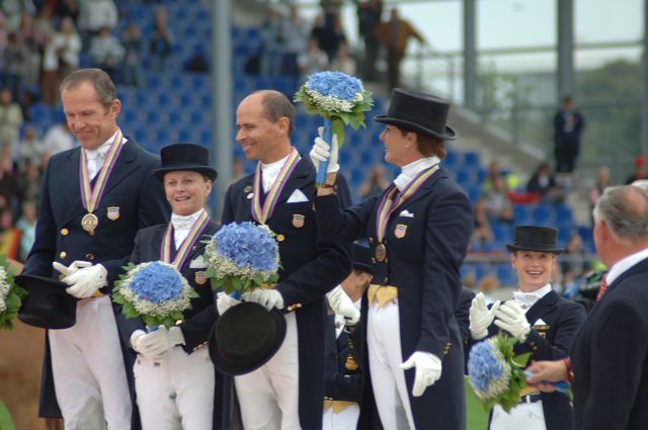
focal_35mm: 360
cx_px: 324
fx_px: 6472
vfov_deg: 3.8
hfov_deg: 5.7
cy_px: 215
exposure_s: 1/200
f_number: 5.6
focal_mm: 240
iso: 200
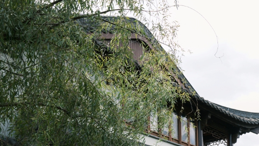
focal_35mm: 46
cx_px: 311
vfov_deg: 19.9
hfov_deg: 35.2
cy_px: 254
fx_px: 316
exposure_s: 1/200
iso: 250
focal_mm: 20
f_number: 4
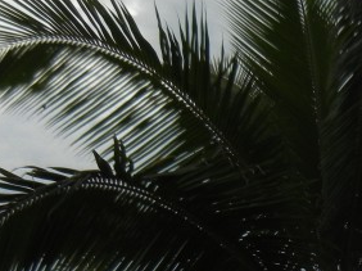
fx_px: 1139
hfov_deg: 17.6
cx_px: 362
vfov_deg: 13.3
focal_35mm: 109
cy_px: 290
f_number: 3.5
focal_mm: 5.4
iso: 160
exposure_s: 1/312
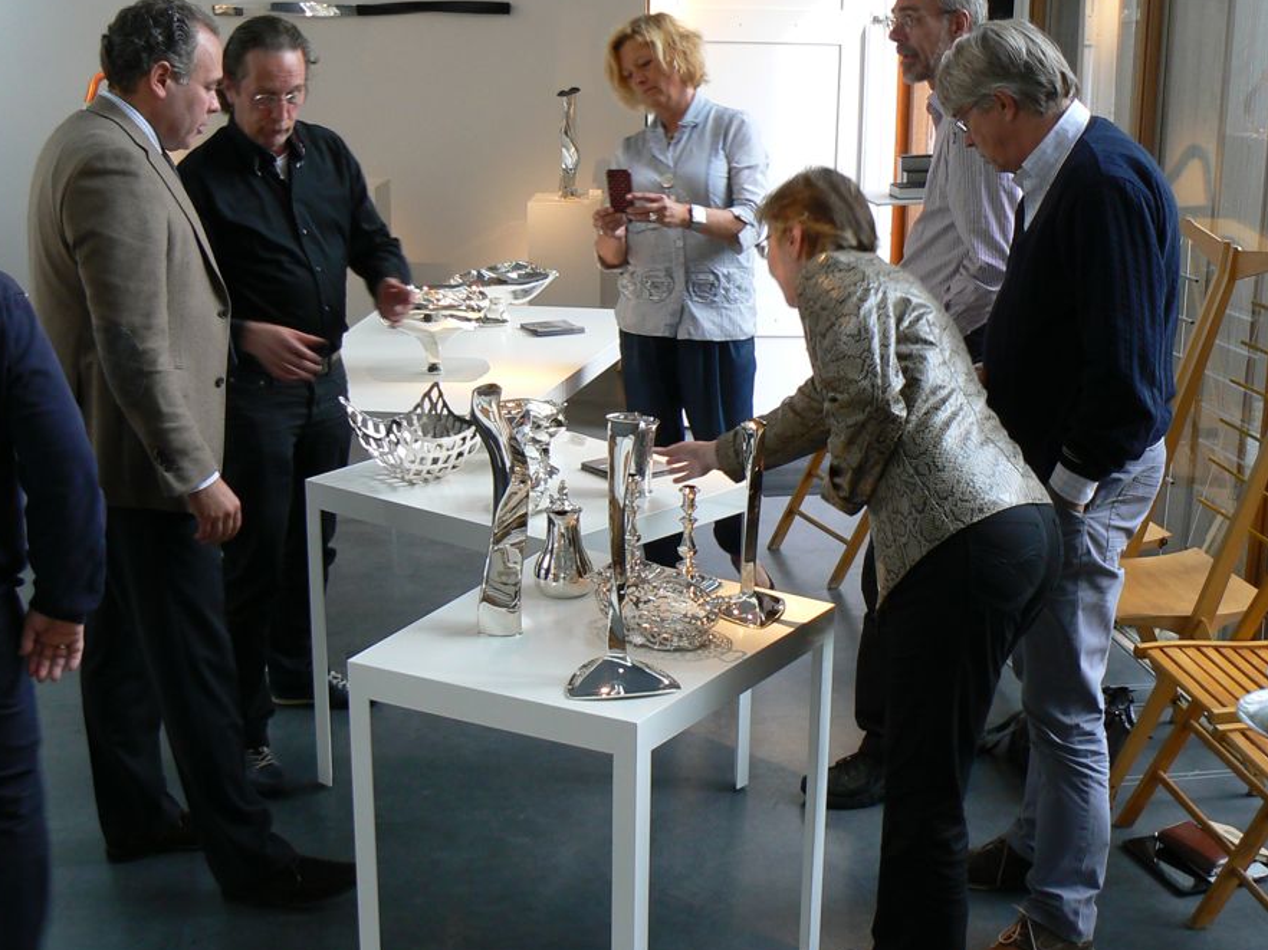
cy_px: 467
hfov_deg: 38.9
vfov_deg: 29.7
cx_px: 615
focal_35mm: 49
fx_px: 1794
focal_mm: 6
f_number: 2.8
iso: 80
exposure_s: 1/30
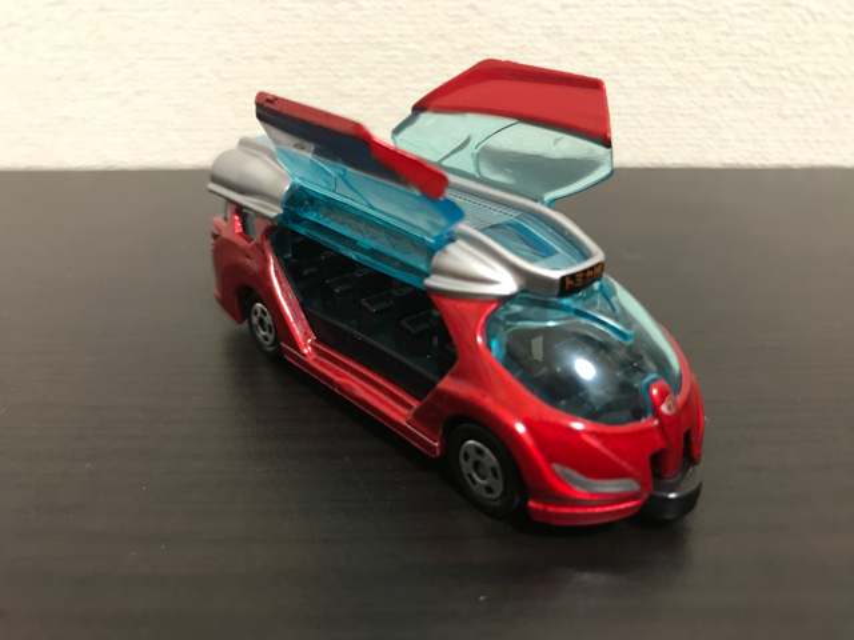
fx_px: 691
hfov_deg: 63.4
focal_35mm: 28
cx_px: 427
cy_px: 320
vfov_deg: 49.7
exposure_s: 1/17
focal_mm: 3.99
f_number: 1.8
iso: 100
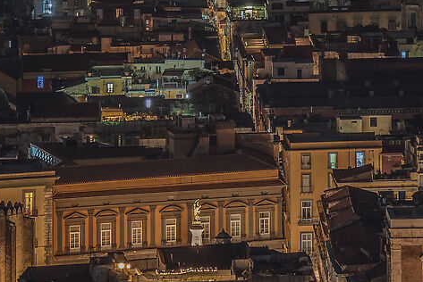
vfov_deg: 2.2
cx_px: -55
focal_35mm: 634
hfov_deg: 3.2
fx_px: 7454
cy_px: -358
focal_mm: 125
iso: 100
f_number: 5.6
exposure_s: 50
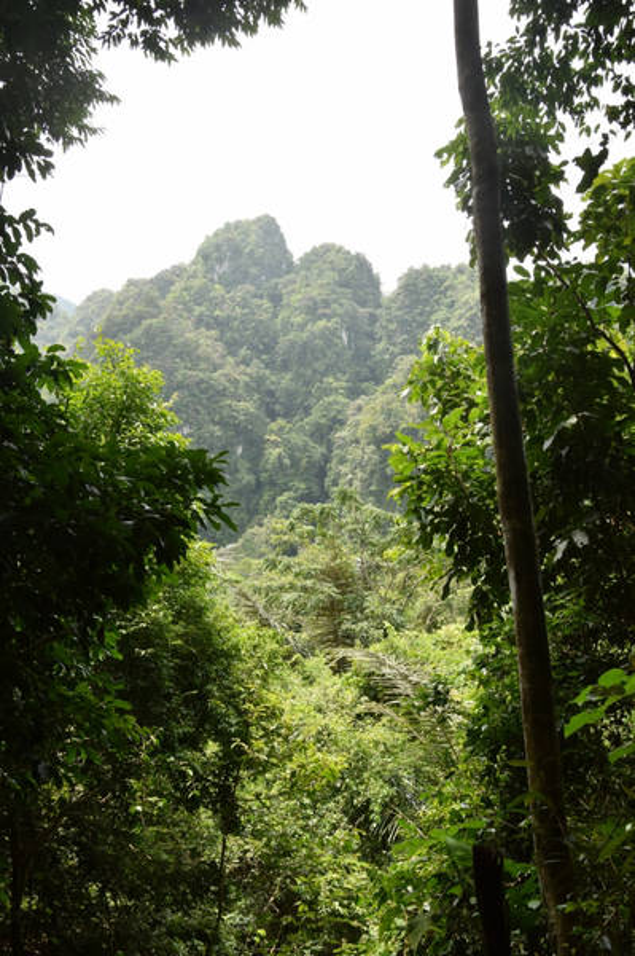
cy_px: 478
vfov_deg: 57.3
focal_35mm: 33
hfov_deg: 39.9
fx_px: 875
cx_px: 318
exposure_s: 1/640
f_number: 7.1
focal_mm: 22
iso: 800
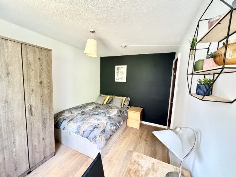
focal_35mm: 14
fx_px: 95
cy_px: 88
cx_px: 118
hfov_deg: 102.1
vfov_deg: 85.7
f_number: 2.2
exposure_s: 1/60
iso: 640
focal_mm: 2.22
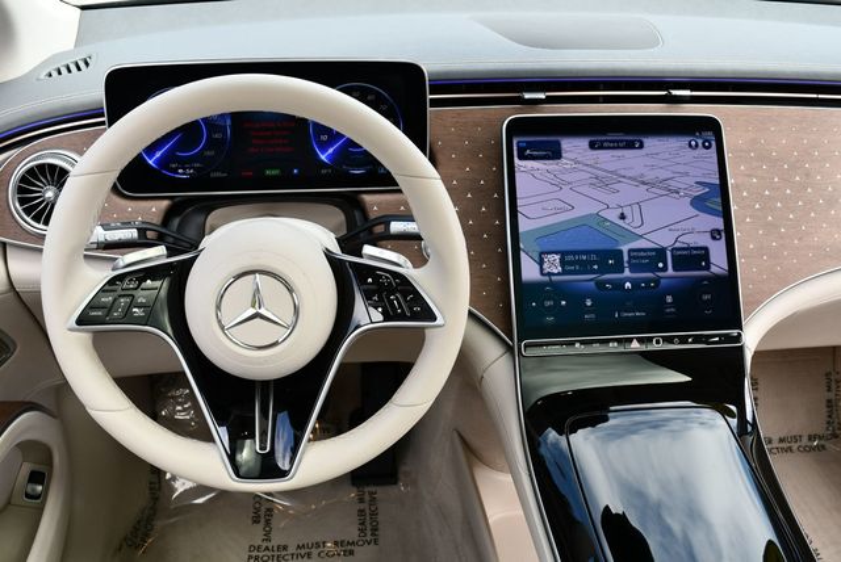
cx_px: 420
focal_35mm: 36
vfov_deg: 36.9
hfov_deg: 53.1
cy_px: 281
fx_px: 842
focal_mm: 18
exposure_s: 1/250
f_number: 5.6
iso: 320
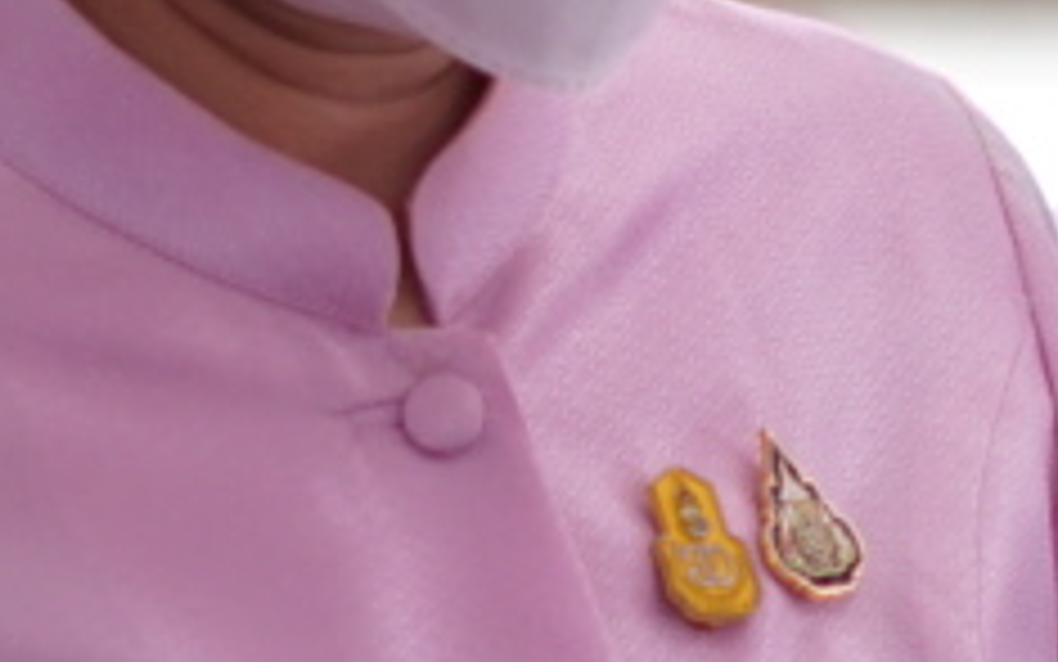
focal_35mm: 350
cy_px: 153
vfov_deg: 3.8
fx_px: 10094
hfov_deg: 5.9
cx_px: 2102
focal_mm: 50
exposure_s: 1/100
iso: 400
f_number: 1.8
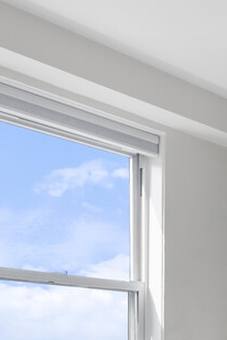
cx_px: 295
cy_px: 370
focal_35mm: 70
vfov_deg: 26.5
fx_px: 666
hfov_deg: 18.1
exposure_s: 1/13
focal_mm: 14.5
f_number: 10
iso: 320
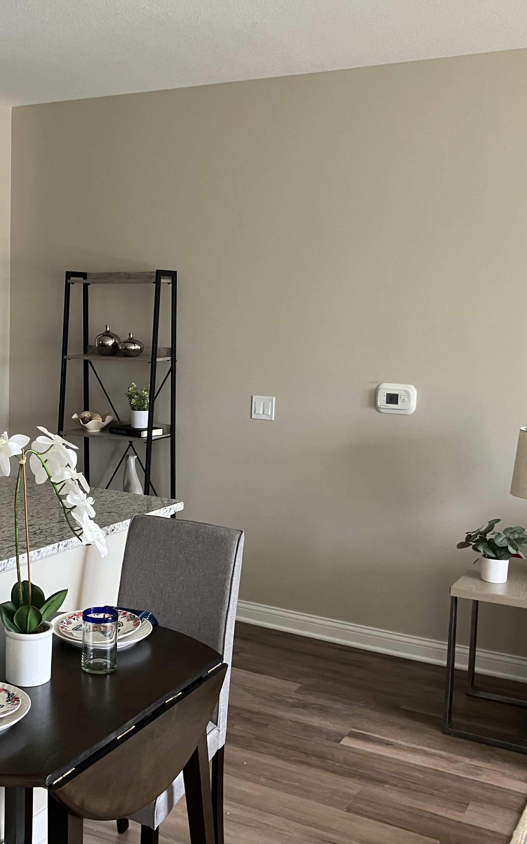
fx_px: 919
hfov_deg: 31.6
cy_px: 426
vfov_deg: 49.3
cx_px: 159
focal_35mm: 40
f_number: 1.8
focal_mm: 3.99
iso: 160
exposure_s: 1/60
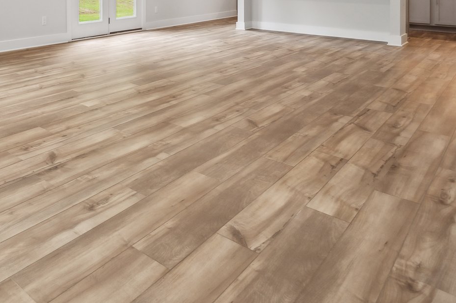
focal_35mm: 31
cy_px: -28
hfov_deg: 53.5
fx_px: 393
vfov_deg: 36.1
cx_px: 54
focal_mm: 14
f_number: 7.1
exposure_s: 1/50
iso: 160
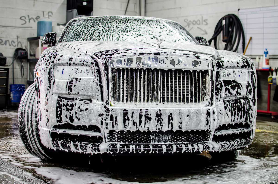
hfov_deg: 37.9
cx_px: 139
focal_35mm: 52
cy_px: 92
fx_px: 405
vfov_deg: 25.6
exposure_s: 1/40
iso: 100
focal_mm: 35
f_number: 2.8
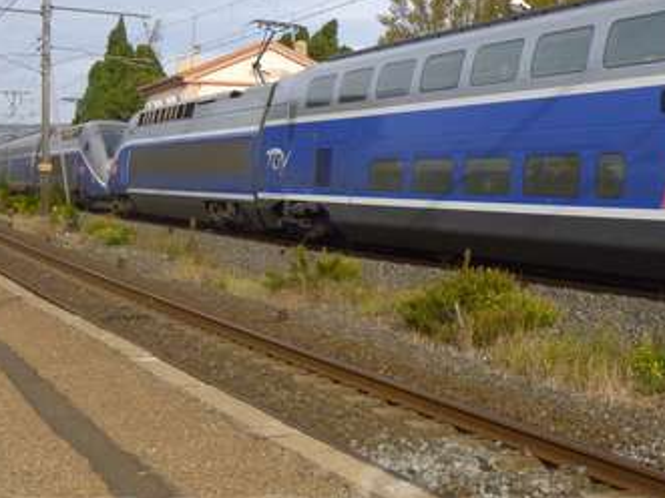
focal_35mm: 58
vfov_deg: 25.0
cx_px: 587
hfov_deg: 31.8
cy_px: 151
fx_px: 1114
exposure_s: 1/640
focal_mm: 4.5
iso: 100
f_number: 3.1
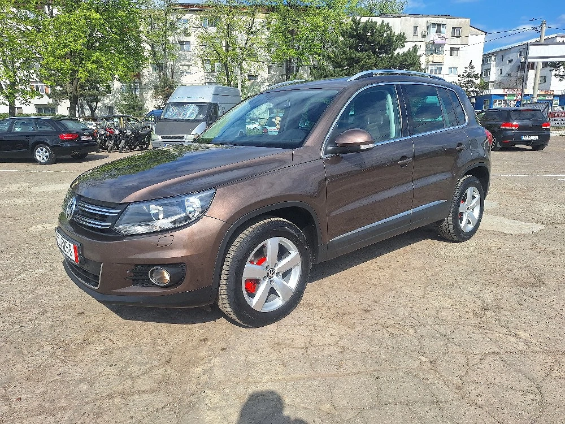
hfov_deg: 73.9
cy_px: 212
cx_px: 282
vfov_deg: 58.9
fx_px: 375
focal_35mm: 23
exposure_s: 1/3333
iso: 40
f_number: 1.8
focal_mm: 5.54
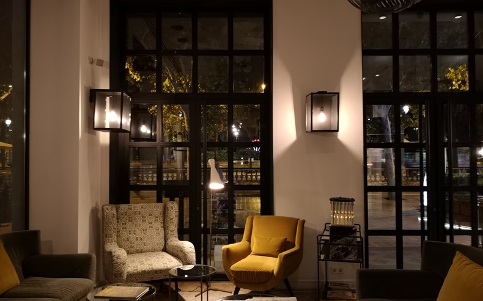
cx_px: 243
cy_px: 156
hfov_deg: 64.7
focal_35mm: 29
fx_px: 382
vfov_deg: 43.1
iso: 500
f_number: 1.8
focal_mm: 3.95
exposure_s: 1/25
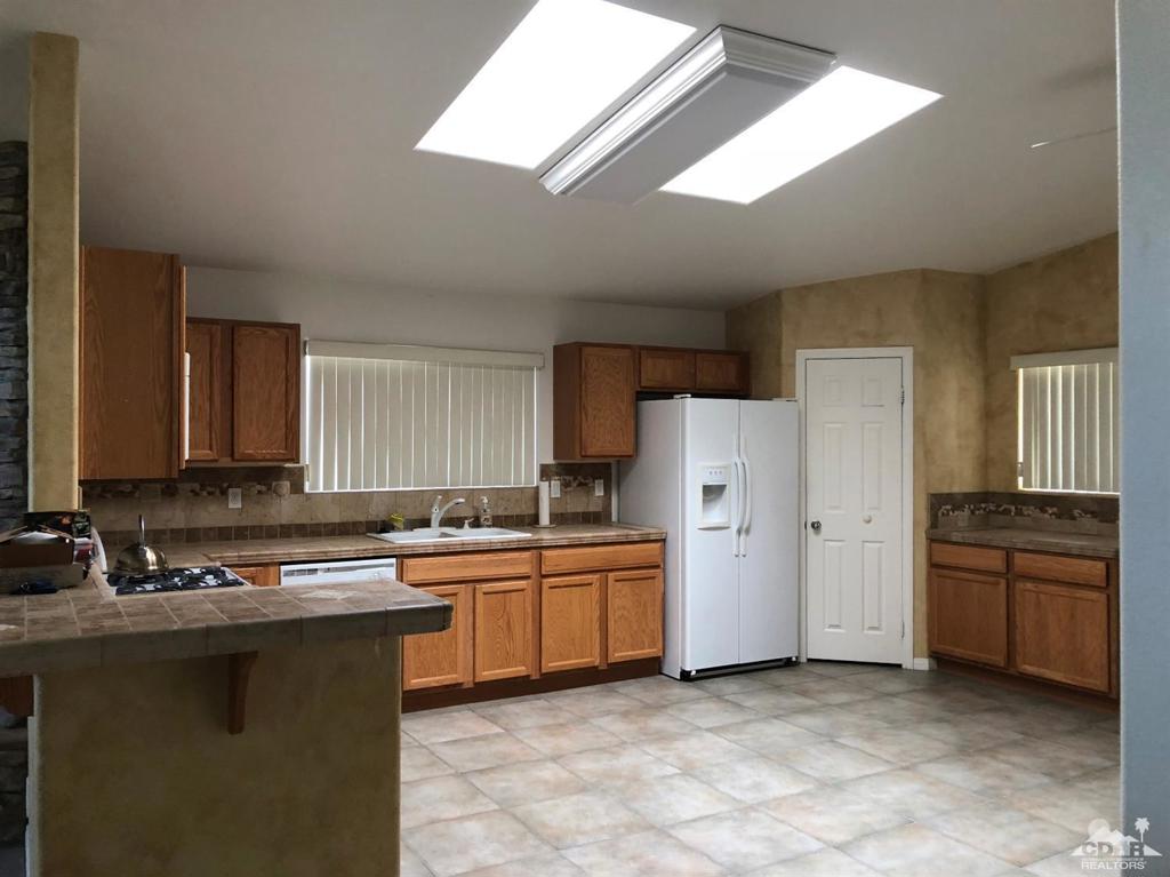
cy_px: 438
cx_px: 585
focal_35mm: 28
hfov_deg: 63.5
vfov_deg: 49.7
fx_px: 946
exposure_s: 1/17
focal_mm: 3.99
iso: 40
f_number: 1.8
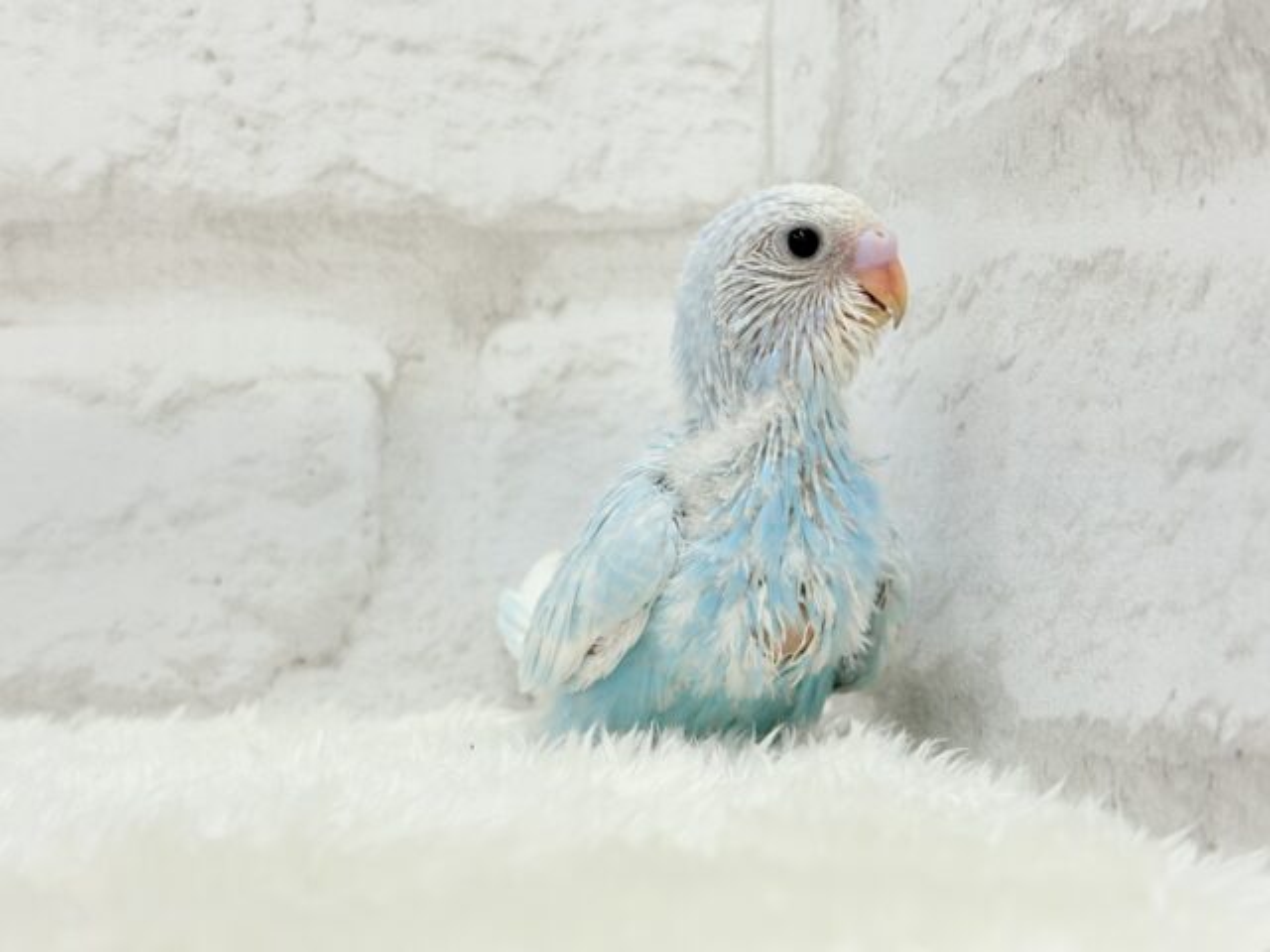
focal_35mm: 52
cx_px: 635
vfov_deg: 28.0
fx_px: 1908
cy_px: 476
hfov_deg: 36.8
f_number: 1.6
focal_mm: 5.96
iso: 50
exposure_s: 1/100
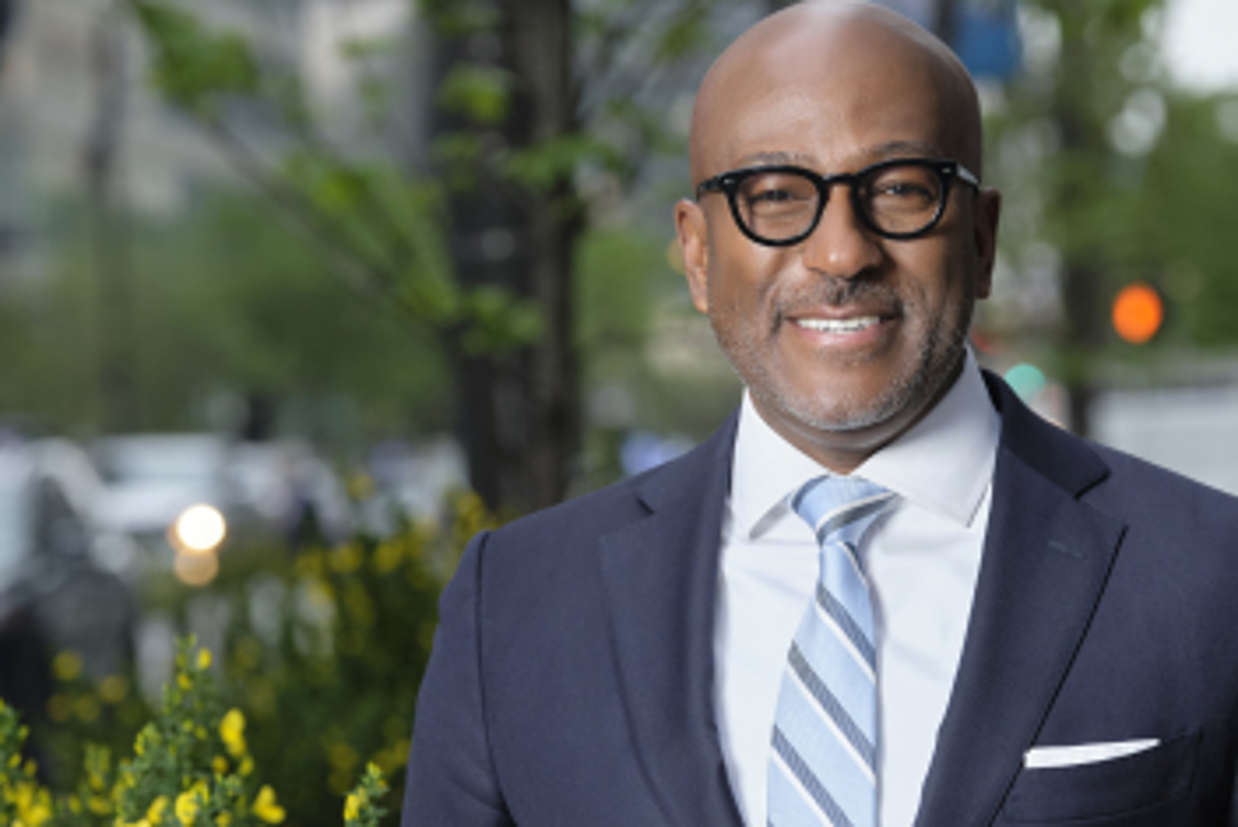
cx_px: 661
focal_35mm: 188
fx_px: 6467
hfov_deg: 10.9
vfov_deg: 7.3
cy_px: 429
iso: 320
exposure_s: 1/125
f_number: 4
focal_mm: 98.2
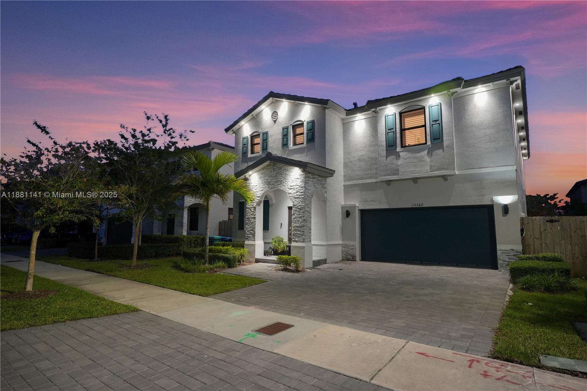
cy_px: 196
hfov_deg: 84.0
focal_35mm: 20
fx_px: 326
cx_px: 294
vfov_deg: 61.9
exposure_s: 1/10
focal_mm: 20
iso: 1250
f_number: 6.3
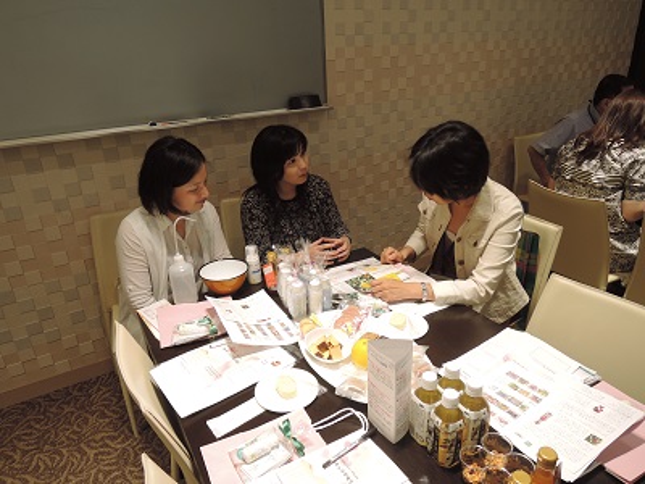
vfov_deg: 56.8
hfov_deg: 71.6
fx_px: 447
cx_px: 322
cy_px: 242
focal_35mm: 24
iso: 80
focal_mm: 5.1
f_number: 2.8
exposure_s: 1/30
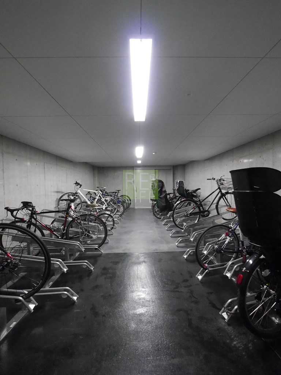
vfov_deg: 102.1
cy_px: 188
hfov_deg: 85.7
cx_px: 140
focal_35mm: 14
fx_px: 152
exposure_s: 1/40
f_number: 4
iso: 3200
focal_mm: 7
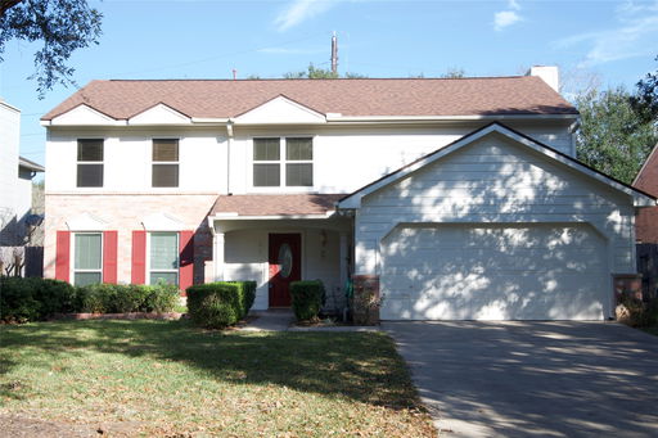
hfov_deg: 46.4
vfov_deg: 31.9
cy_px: 219
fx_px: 767
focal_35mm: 42
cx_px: 329
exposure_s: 1/13
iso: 100
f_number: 25
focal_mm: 42
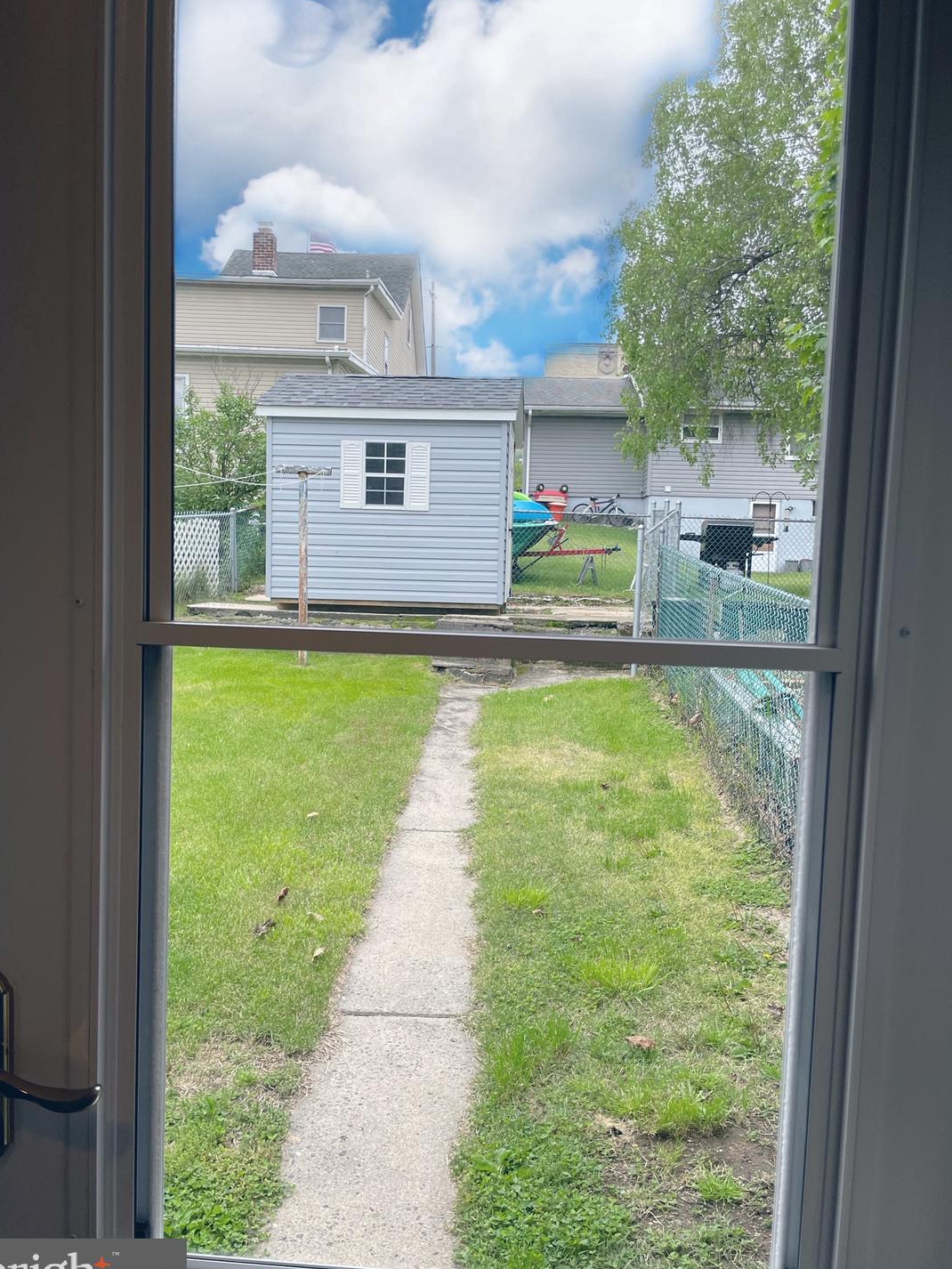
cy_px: 628
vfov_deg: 63.4
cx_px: 477
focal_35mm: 28
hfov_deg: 49.8
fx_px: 1026
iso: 32
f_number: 1.6
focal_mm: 4.2
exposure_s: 1/287
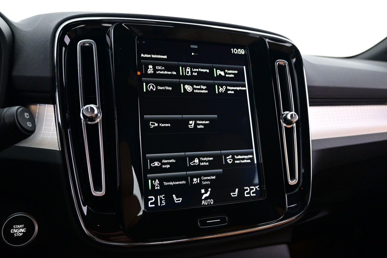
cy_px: 124
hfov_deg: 65.5
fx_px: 301
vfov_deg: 46.4
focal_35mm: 28
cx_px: 188
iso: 2500
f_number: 3.5
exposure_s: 1/30
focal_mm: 18
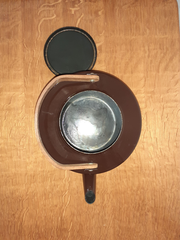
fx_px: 187
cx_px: 90
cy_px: 120
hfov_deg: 51.4
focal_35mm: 27
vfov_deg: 65.3
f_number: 1.9
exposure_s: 1/20
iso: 400
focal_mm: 3.6
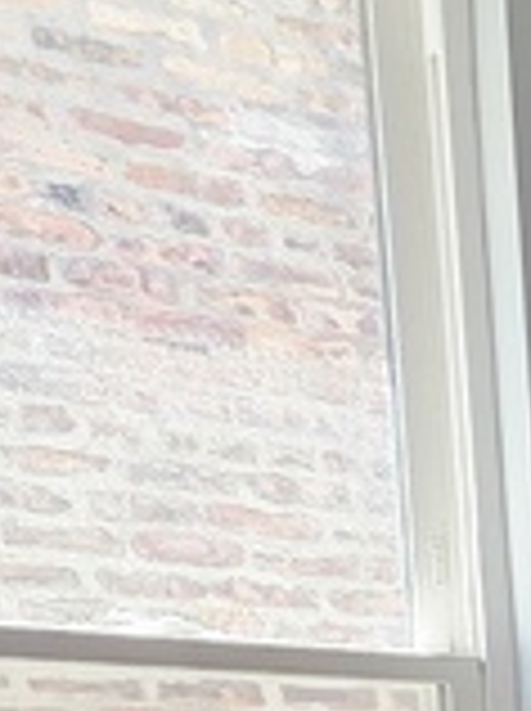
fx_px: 1825
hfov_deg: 9.8
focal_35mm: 89
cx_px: 1804
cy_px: 1184
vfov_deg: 18.4
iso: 160
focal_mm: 2.2
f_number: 2.2
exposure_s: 1/120
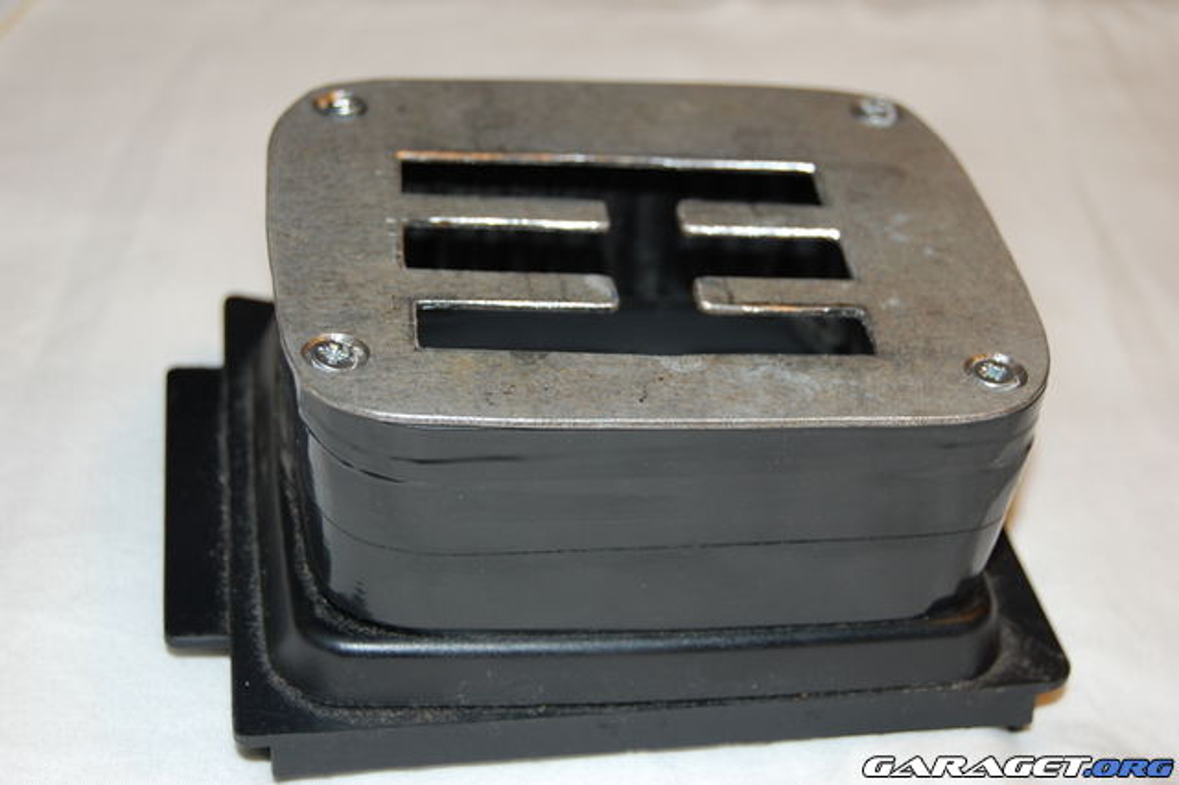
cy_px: 392
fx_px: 2258
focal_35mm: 69
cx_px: 590
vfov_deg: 19.7
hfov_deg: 29.3
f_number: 5.3
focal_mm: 46
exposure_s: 1/60
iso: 400
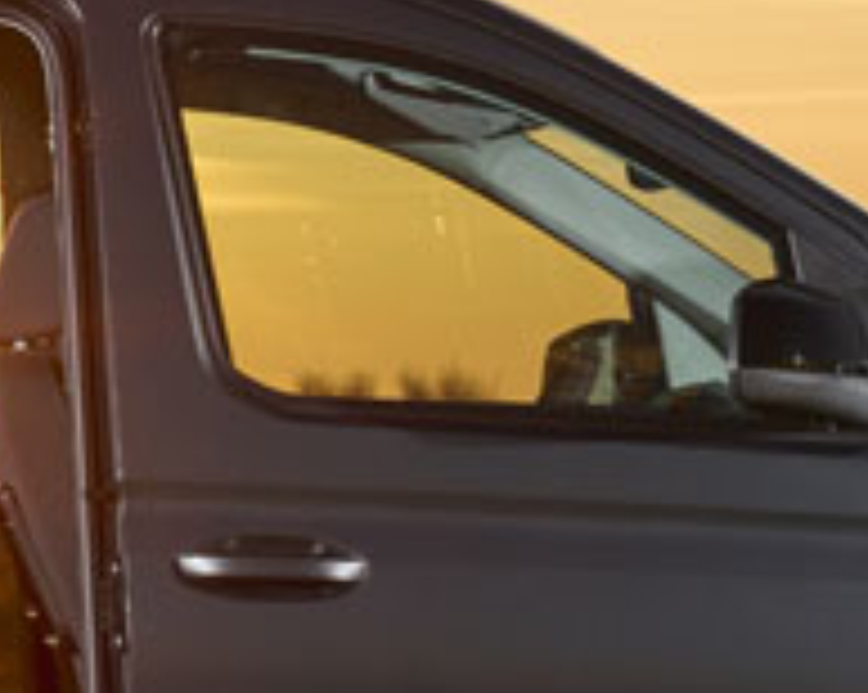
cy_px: -2
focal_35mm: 321
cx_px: -135
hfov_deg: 6.0
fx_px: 8238
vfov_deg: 4.8
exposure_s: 1/160
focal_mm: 55
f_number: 8
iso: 64
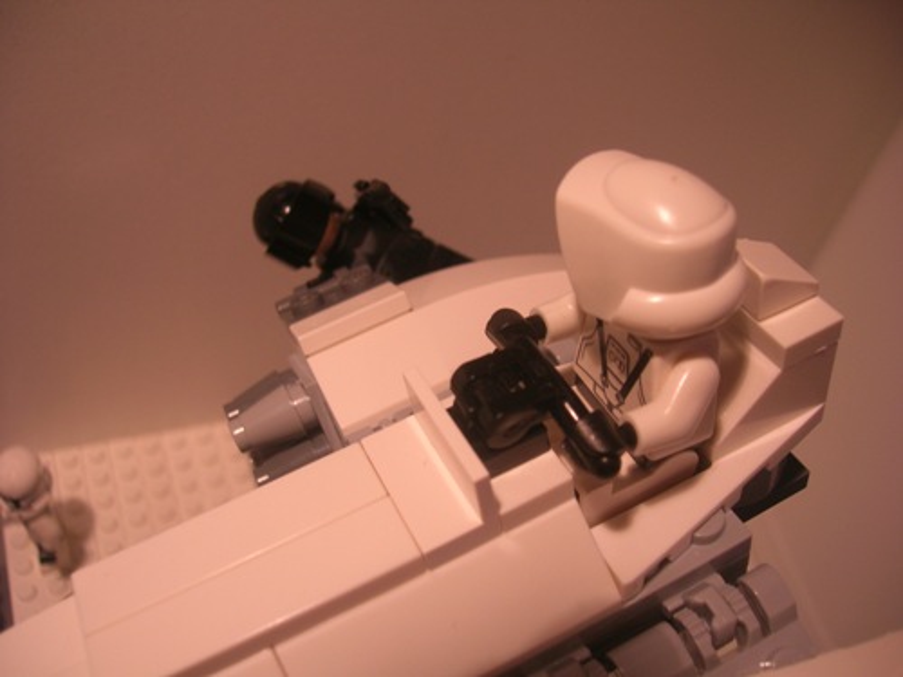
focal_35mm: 34
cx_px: 452
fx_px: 887
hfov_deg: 54.0
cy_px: 338
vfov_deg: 41.8
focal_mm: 5.7
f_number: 2.9
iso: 50
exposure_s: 1/26.1
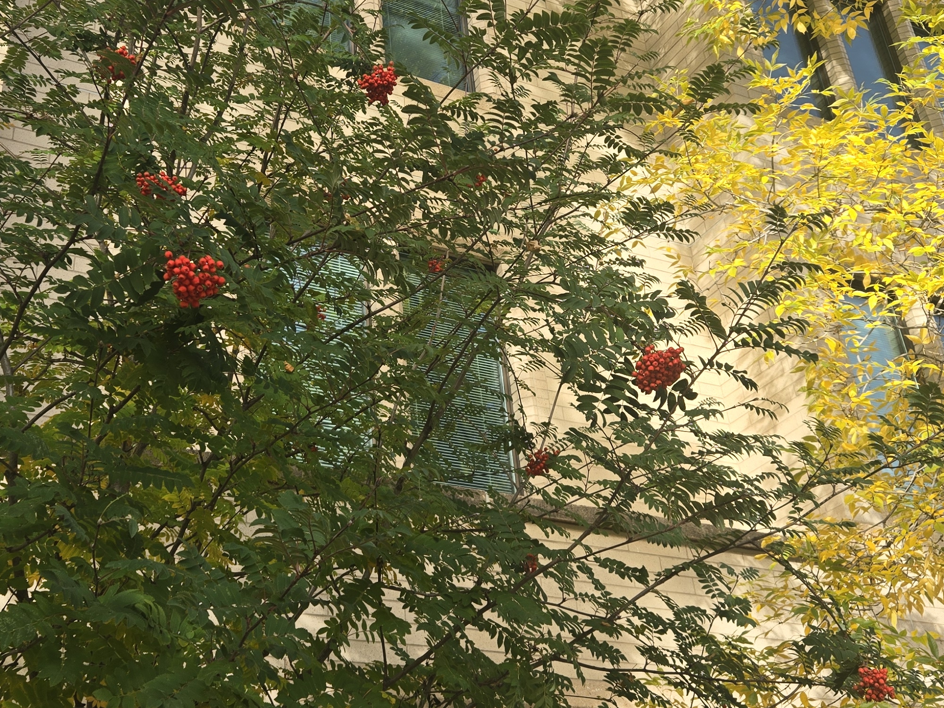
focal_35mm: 46
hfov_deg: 41.2
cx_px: 423
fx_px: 1254
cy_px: 293
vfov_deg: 31.5
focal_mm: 5.4
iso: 25
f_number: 1.8
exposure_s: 1/418
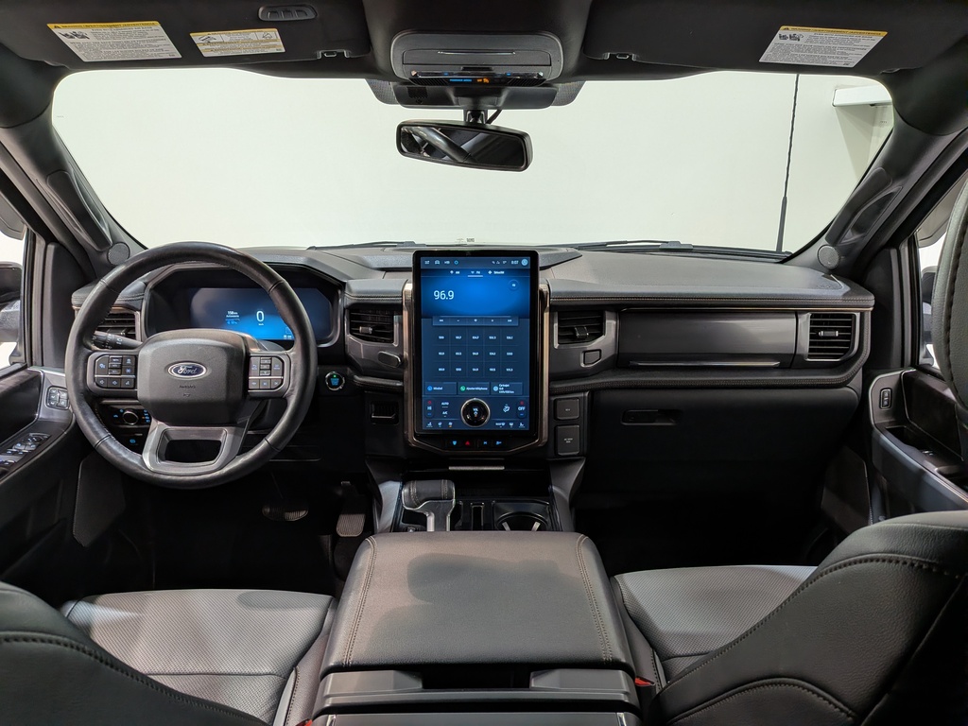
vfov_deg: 56.8
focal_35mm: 24
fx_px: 671
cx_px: 484
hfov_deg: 71.6
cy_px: 363
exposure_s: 1/25
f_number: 1.7
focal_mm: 4.53
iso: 44
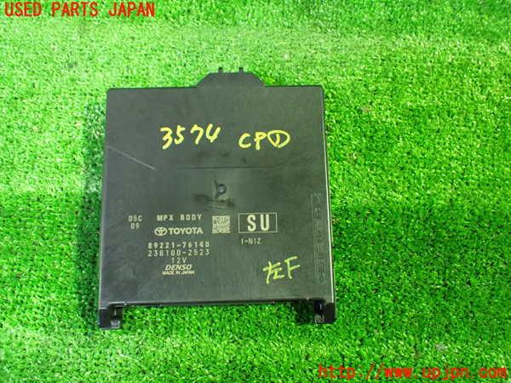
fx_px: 443
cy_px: 192
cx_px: 256
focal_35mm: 30
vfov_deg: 46.8
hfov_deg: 60.0
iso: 1250
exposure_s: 1/30
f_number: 2.3
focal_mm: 5.4
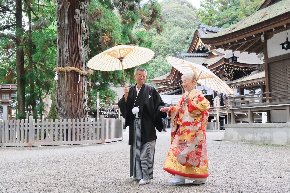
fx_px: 314
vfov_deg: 34.2
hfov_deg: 49.6
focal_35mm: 39
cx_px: 145
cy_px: 96
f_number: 5.6
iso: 3200
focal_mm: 26.2
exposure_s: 1/80
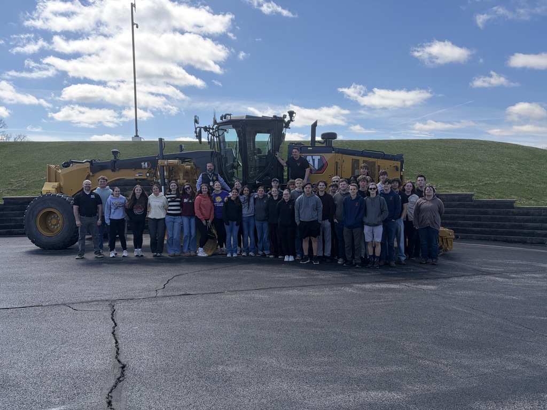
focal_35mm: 26
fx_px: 411
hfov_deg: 67.3
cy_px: 205
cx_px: 274
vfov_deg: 53.1
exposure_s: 1/4065
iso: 64
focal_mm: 5.96
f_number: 1.6
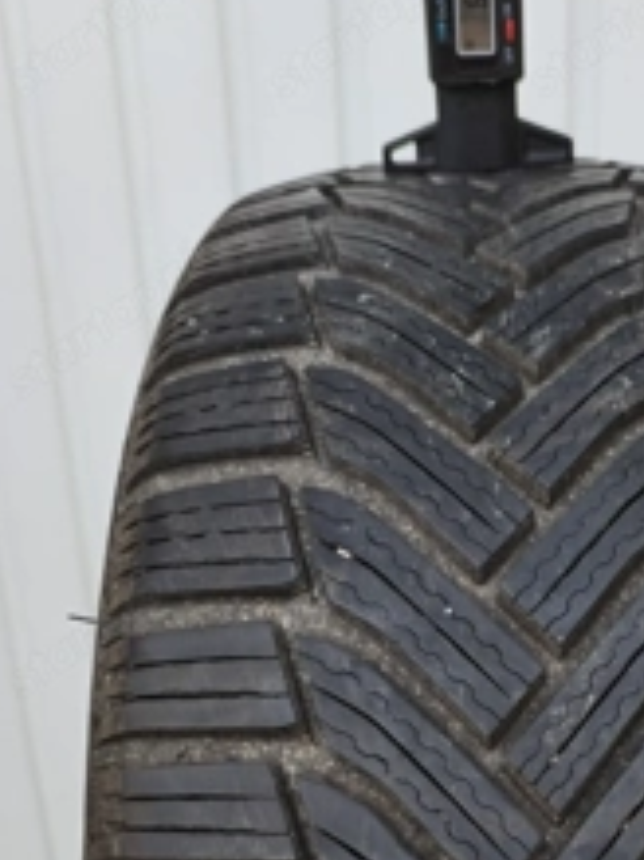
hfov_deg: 26.7
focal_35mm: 53
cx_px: 554
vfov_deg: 35.2
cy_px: 664
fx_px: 1316
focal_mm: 4.75
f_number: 1.8
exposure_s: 1/172
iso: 100
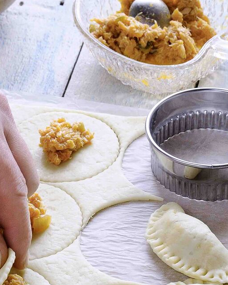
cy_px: 204
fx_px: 1501
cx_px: 138
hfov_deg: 8.7
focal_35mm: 178
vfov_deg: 10.8
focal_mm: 50
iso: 200
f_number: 11
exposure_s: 1/3
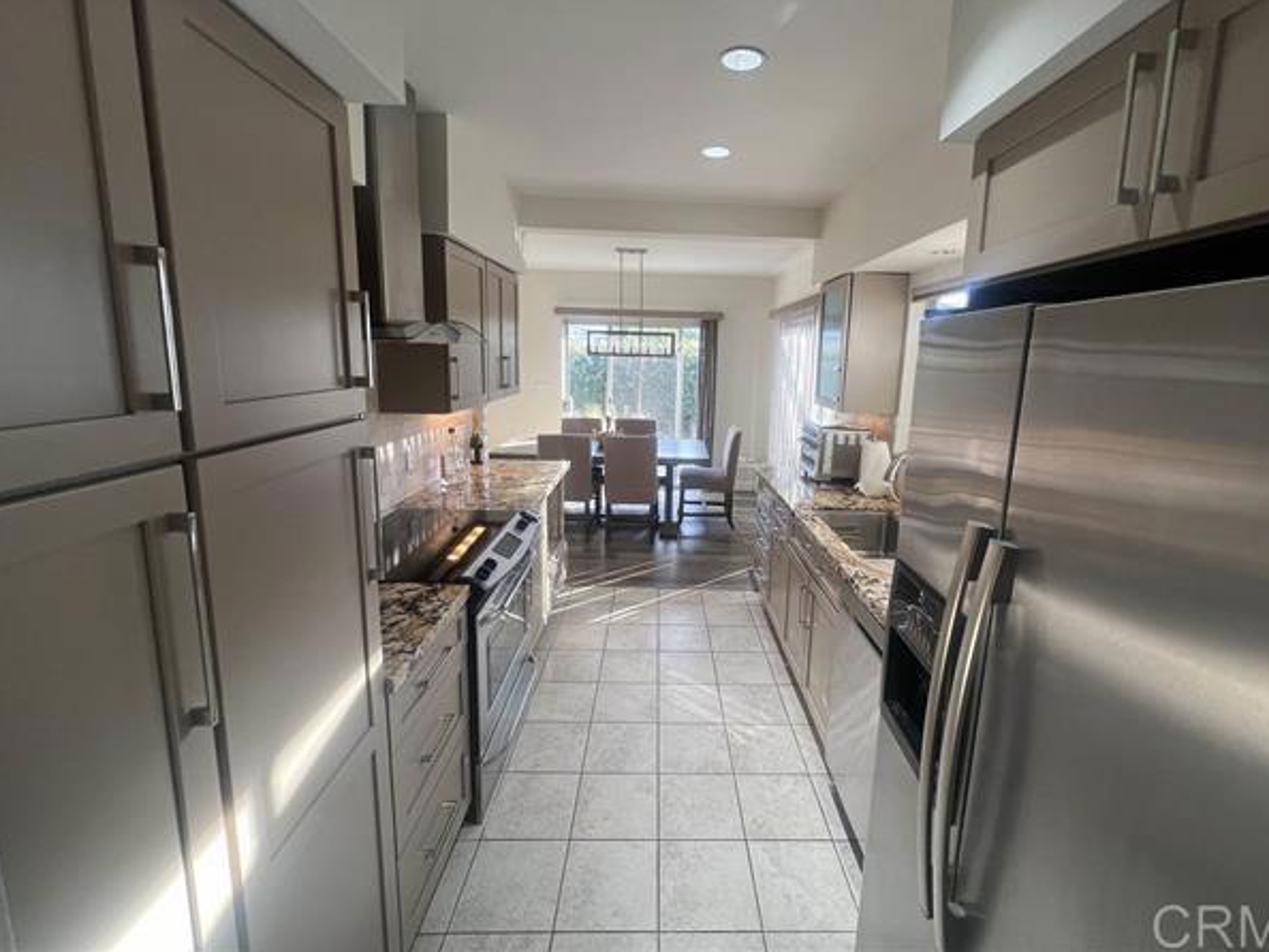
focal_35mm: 14
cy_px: 442
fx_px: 513
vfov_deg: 85.6
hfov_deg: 101.9
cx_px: 677
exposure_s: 1/120
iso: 80
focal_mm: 1.57
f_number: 1.8
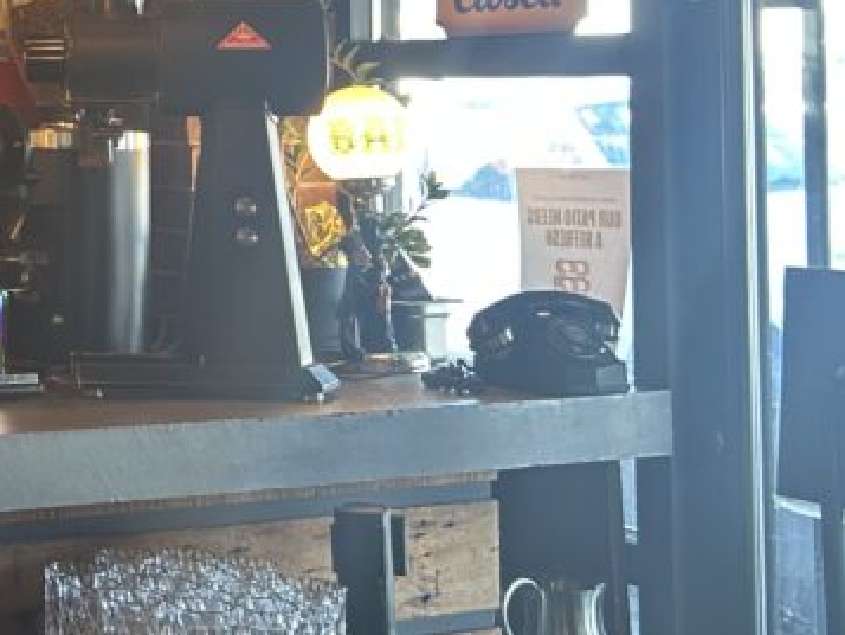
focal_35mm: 83
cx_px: -338
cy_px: 4
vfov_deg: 17.4
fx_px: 2027
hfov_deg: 20.8
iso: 125
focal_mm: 5.7
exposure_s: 1/60
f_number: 1.5
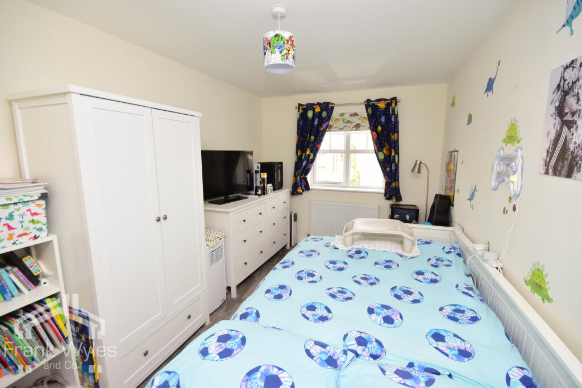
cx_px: 291
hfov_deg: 100.4
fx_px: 243
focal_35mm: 15
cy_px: 194
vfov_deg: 77.3
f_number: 10
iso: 320
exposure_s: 1/60
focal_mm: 10
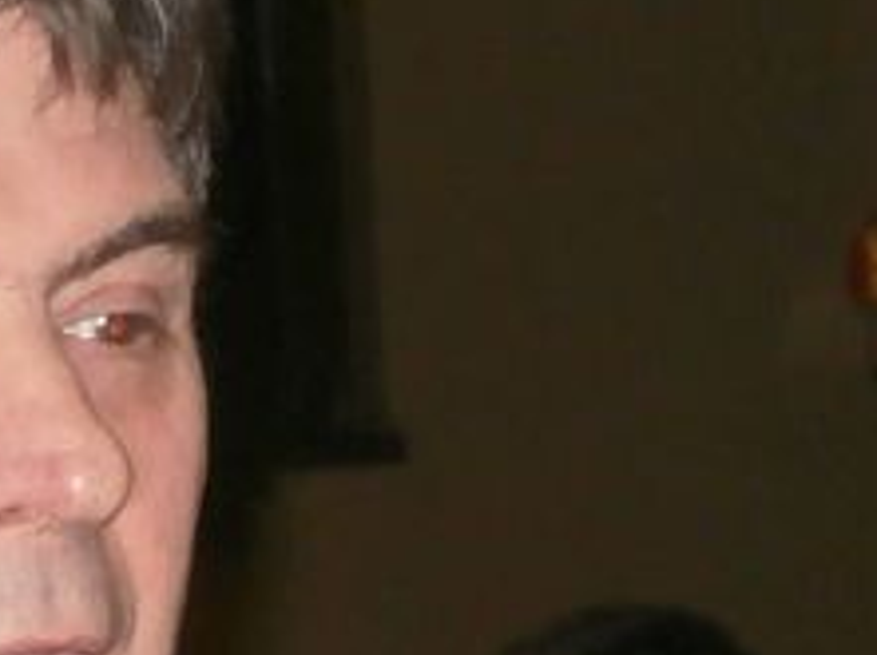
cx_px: -381
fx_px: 8575
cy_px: 921
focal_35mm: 339
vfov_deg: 4.4
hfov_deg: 5.8
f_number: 4.4
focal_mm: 13
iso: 200
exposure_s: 1/50
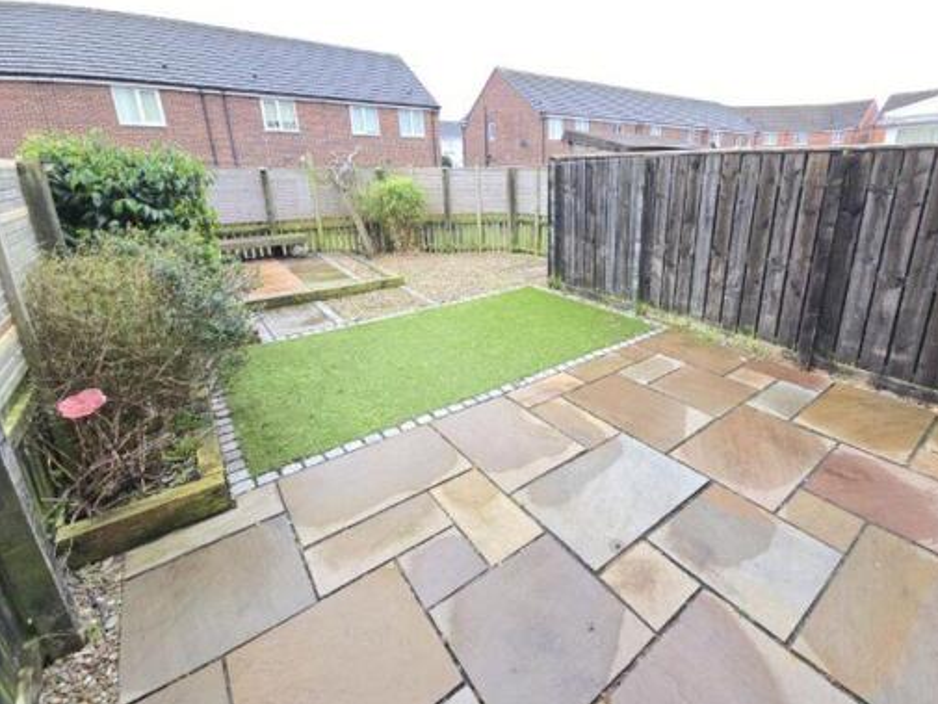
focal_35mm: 15
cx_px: 538
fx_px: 407
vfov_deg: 81.4
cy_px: 307
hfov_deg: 97.5
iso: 80
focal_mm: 2.2
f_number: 2.2
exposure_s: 1/100
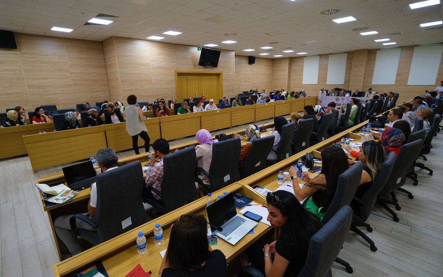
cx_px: 227
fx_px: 217
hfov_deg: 91.1
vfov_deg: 65.0
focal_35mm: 18
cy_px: 143
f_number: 2.8
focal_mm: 11.2
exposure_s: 1/100
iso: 800
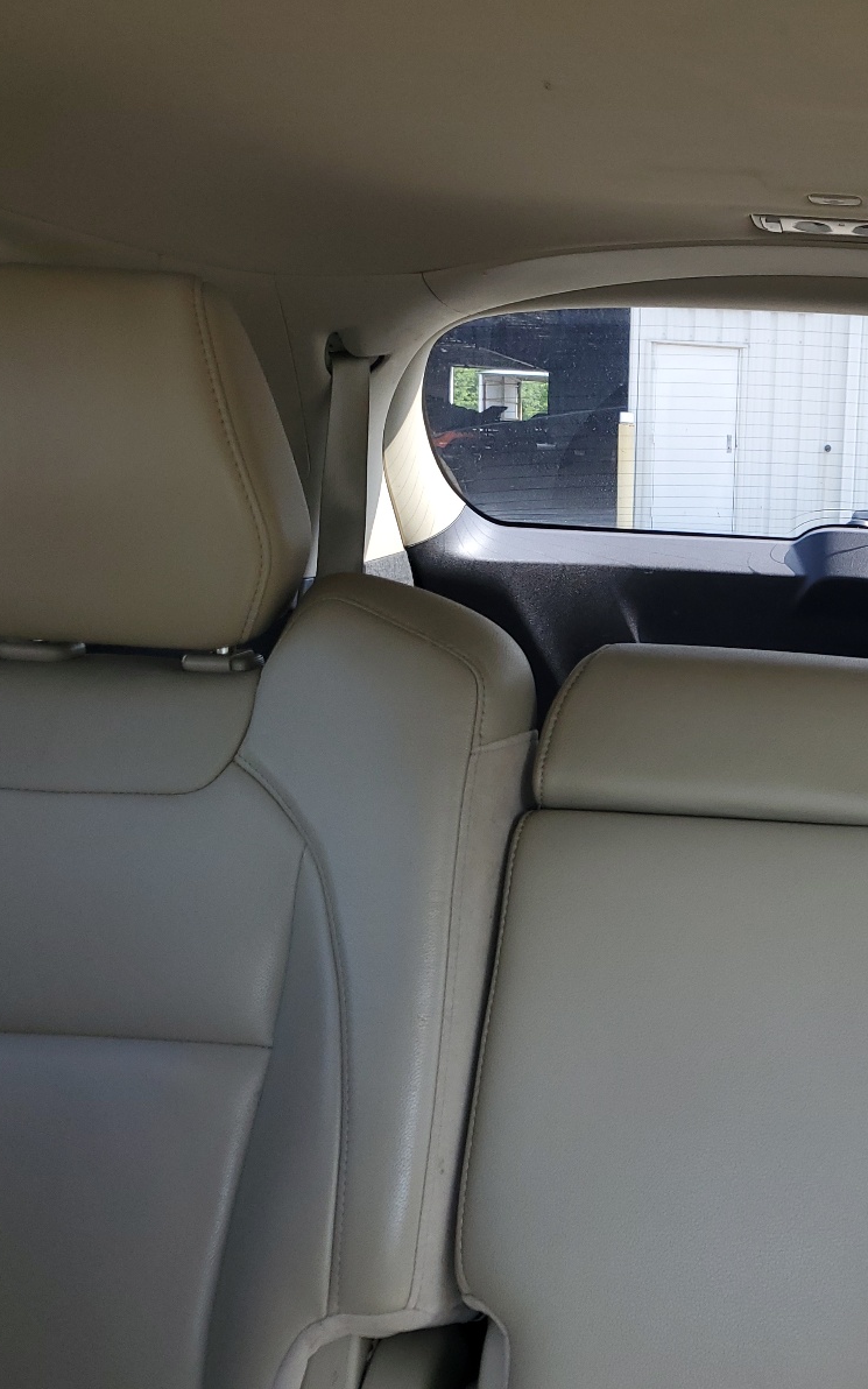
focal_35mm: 37
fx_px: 1400
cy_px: 691
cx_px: 860
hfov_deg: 31.9
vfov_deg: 52.7
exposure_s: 1/120
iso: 54
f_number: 1.5
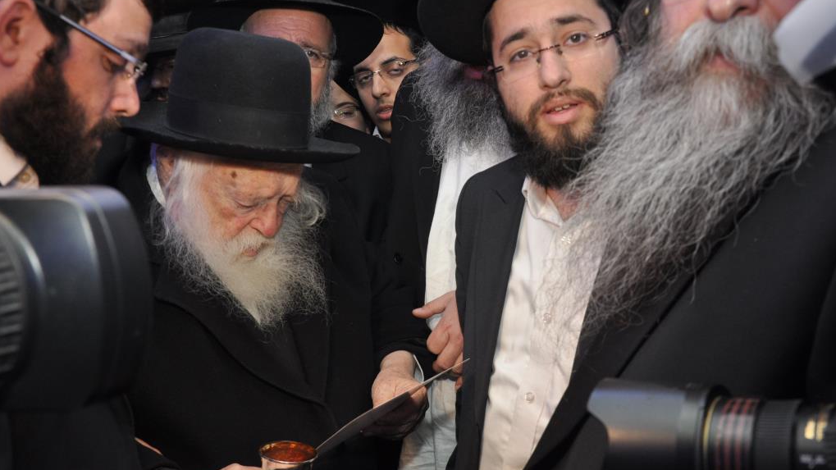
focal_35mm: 41
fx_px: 909
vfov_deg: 29.0
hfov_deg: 49.4
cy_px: 206
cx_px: 418
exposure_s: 1/60
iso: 640
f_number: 5.6
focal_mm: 26
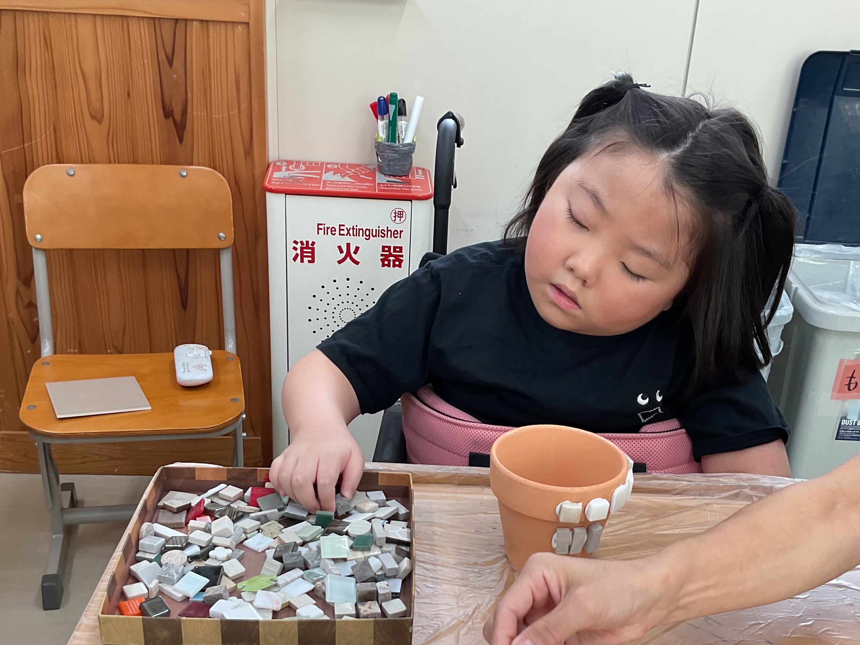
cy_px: 322
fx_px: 720
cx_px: 430
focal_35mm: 29
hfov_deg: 61.7
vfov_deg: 48.2
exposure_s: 1/120
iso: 64
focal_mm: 3
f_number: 1.8
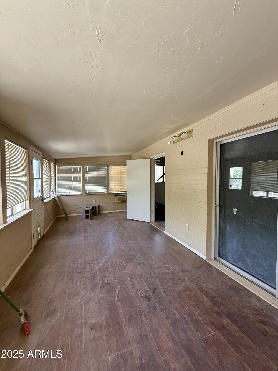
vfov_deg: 102.1
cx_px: 139
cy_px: 186
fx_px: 150
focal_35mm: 14
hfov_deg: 85.7
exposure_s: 1/99
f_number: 2.2
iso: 250
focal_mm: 2.22
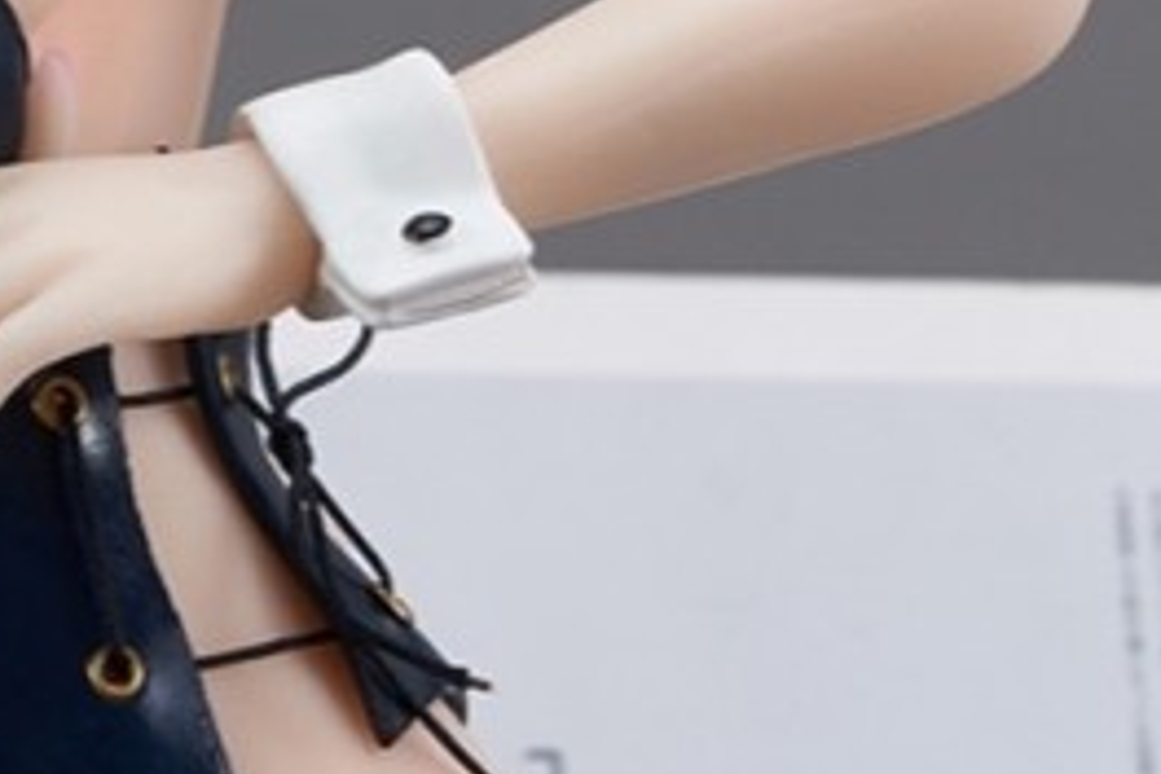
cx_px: -150
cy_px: 40
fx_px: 6385
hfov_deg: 10.3
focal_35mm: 198
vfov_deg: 6.9
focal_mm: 58
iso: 160
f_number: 18
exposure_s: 1/125
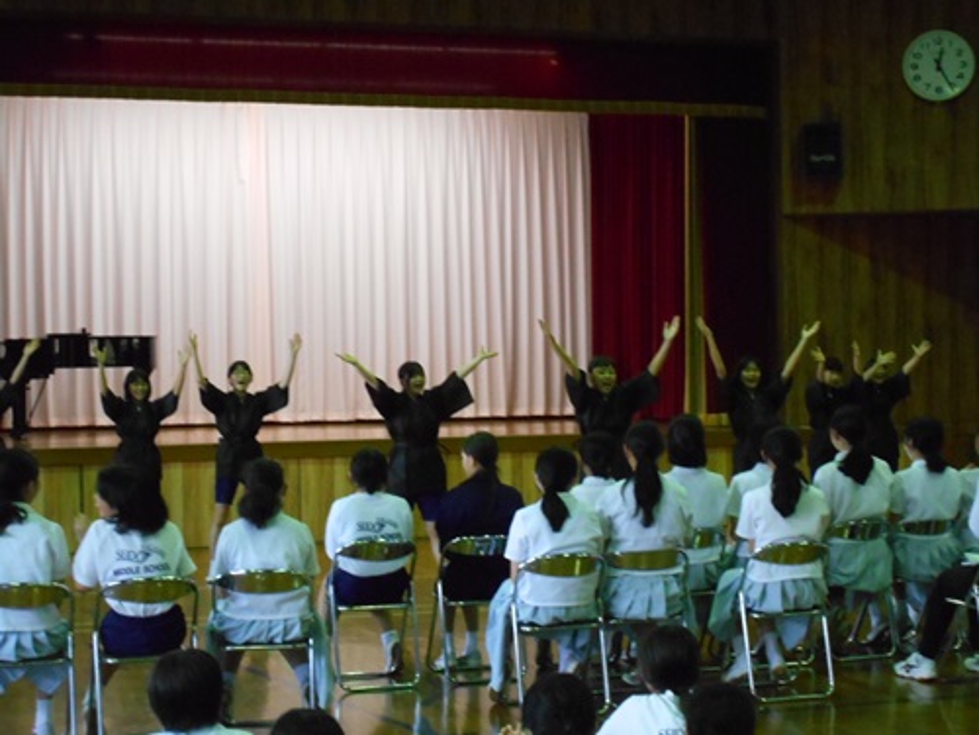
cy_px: 368
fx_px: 1867
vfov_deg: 22.3
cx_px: 490
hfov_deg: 29.4
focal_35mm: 66
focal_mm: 11.6
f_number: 5.3
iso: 800
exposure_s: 1/40
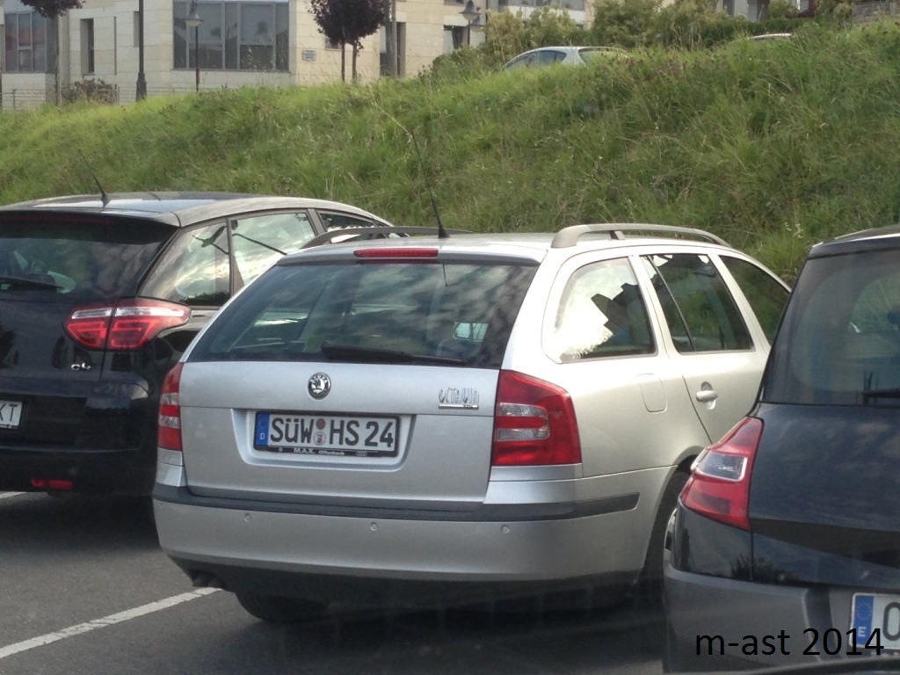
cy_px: 338
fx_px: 858
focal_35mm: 33
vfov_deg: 42.9
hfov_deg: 55.4
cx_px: 450
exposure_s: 1/230
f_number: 2.4
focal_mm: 4.13
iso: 50
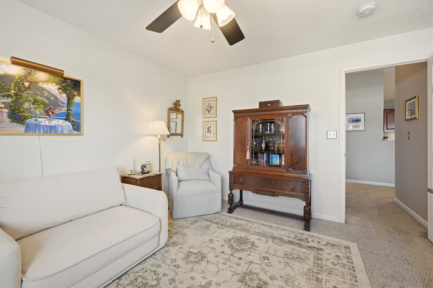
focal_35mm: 15
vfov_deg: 77.3
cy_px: 144
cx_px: 216
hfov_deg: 100.4
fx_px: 180
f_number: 9
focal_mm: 10
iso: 400
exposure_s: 1/250
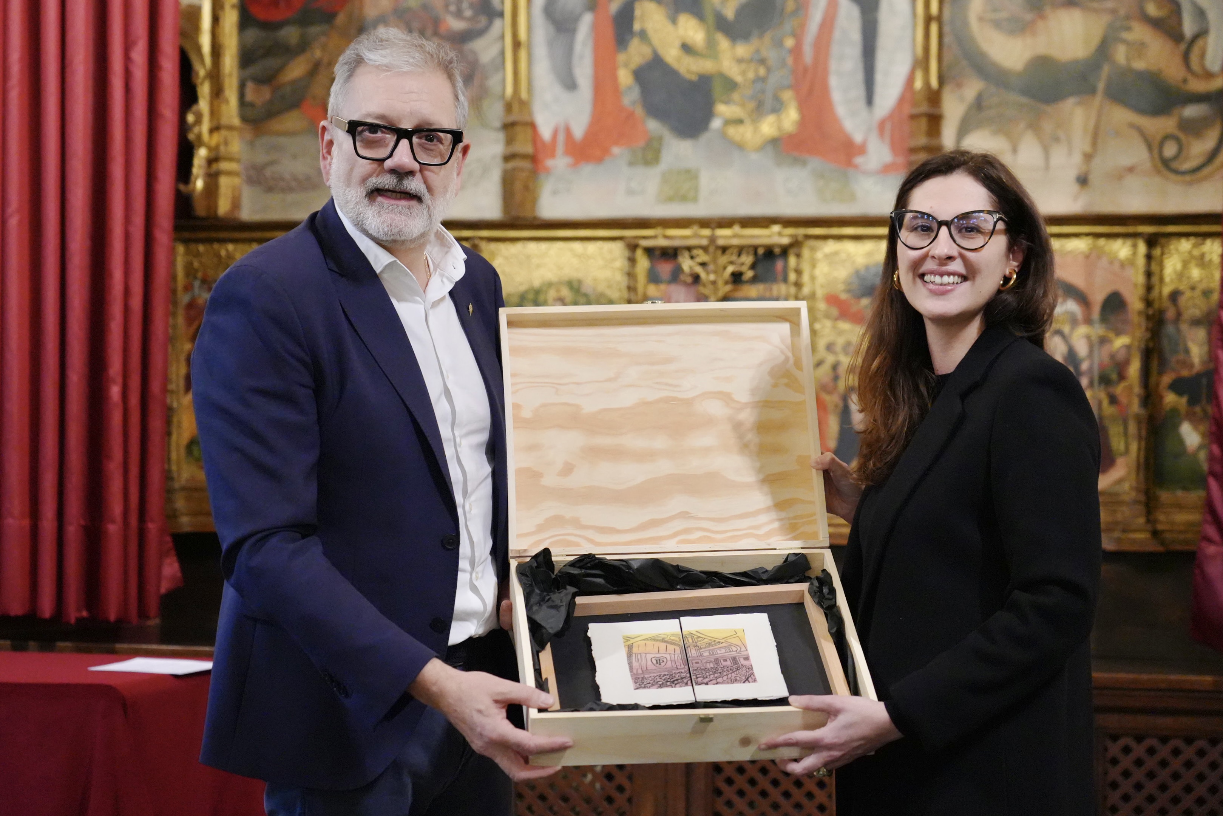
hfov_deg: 29.7
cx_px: 612
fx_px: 2310
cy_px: 408
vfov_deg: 20.0
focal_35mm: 68
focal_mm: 68
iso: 8000
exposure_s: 1/200
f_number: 4
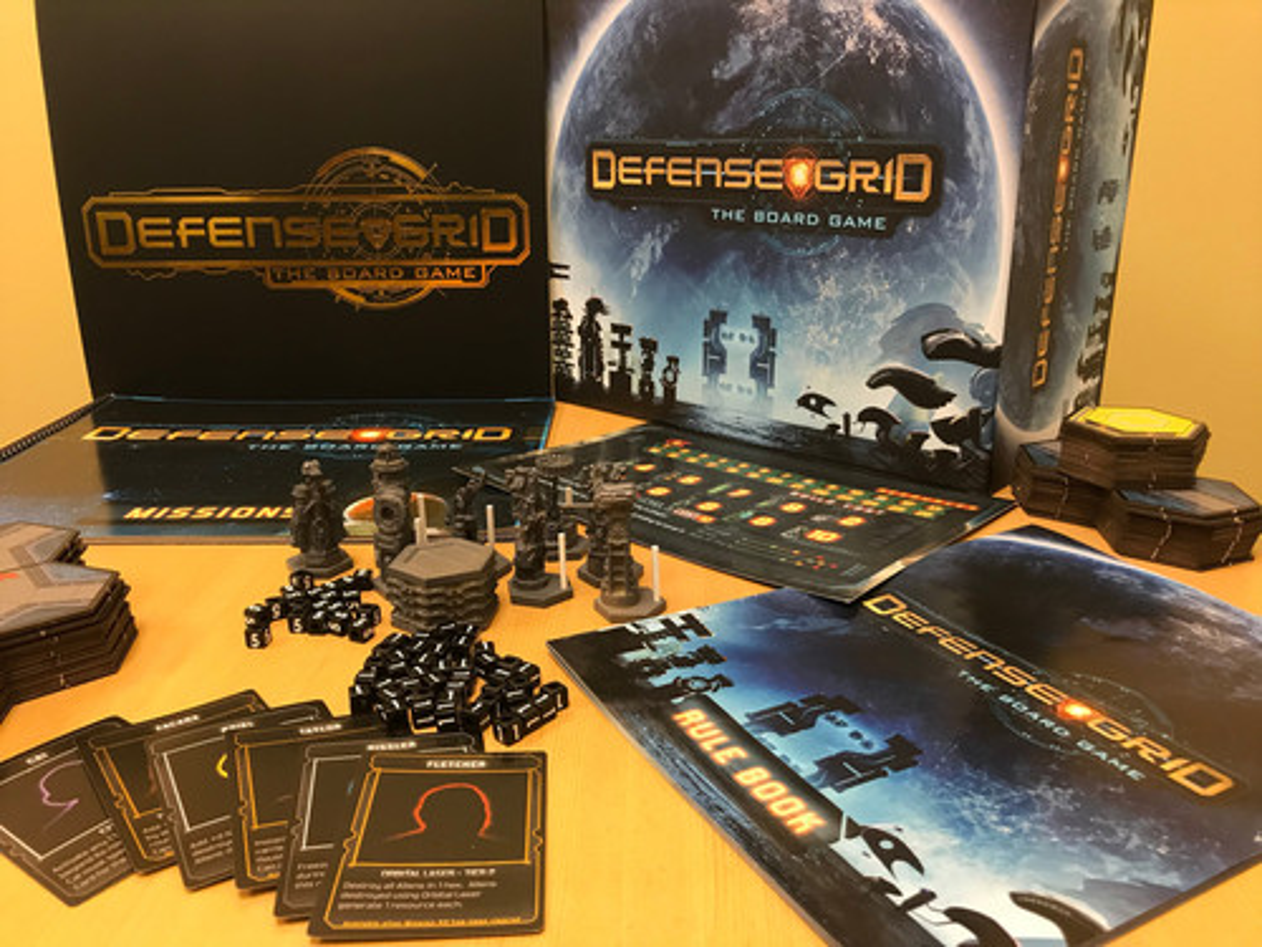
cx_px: 631
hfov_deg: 63.4
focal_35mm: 28
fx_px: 1021
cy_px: 474
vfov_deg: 49.7
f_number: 1.8
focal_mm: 3.99
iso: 40
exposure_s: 1/17
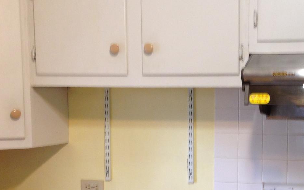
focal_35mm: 77
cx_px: 219
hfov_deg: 26.5
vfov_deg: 16.8
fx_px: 638
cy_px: 156
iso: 64
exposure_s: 1/20
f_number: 2.4
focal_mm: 4.12
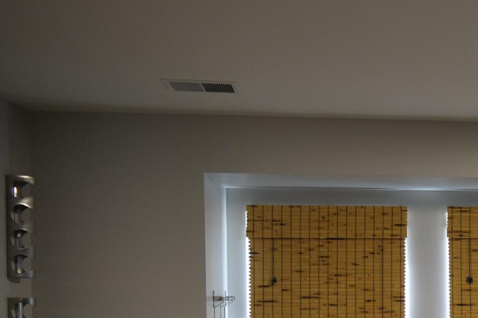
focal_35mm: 60
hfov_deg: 30.8
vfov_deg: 21.9
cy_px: 310
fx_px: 796
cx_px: 488
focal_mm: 18
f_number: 4
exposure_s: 1/60
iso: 560
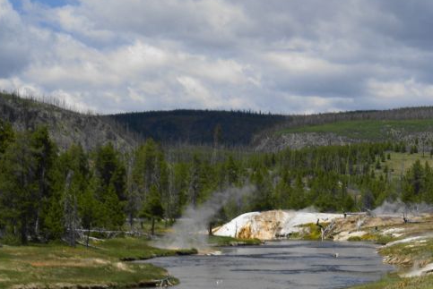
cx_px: 333
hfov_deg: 11.8
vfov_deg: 7.9
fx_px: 2095
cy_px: 228
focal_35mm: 174
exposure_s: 1/160
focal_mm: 70
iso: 100
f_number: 9
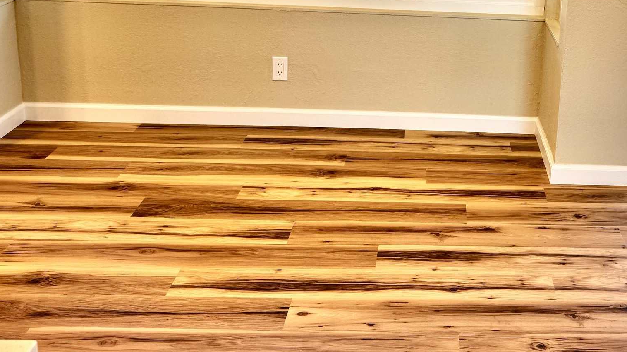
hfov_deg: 37.6
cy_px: 41
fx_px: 881
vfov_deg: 22.1
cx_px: 515
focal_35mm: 53
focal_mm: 6.76
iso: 100
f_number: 1.78
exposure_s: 1/120
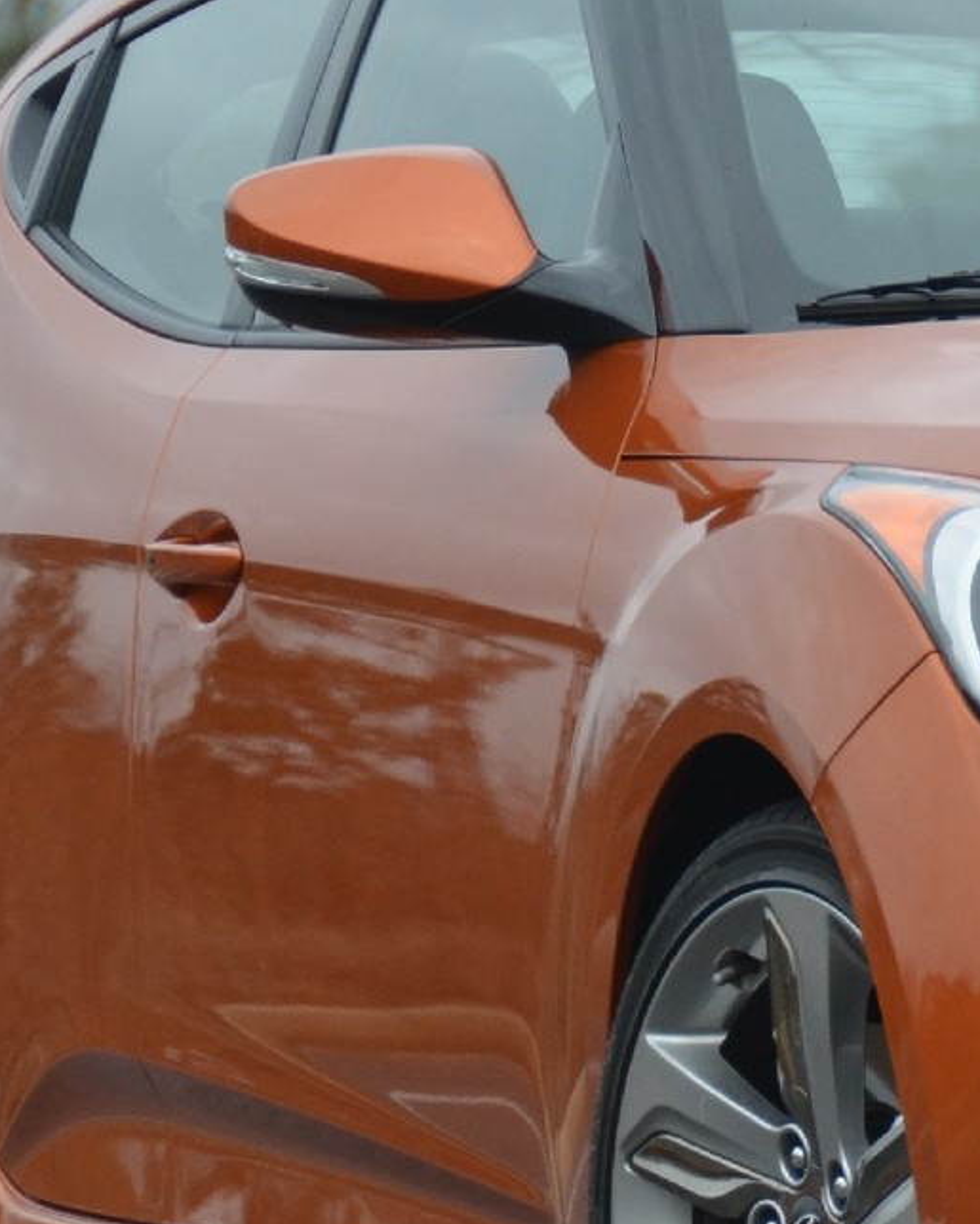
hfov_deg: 1.9
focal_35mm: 819
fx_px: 29672
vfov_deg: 2.4
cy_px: 537
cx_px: 1399
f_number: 5.6
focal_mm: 150
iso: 800
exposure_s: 1/800
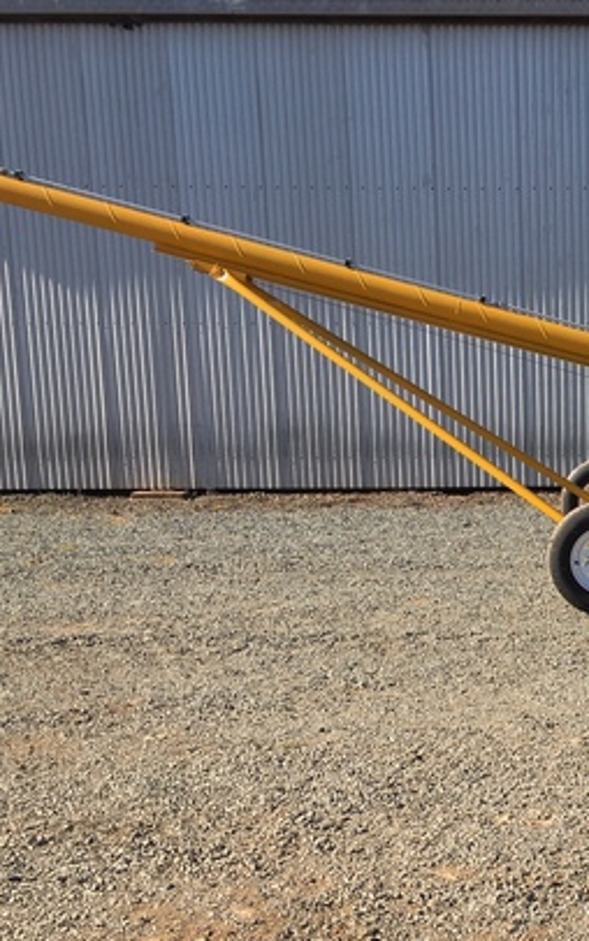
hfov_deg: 24.2
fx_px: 1283
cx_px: 645
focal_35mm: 50
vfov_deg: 40.1
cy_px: 555
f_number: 2.2
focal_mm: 4.15
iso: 25
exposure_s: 1/1040
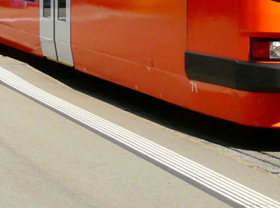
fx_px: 710
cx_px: 167
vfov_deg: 15.9
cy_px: -58
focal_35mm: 88
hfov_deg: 22.3
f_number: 6.3
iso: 100
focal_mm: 5.4
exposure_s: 1/400
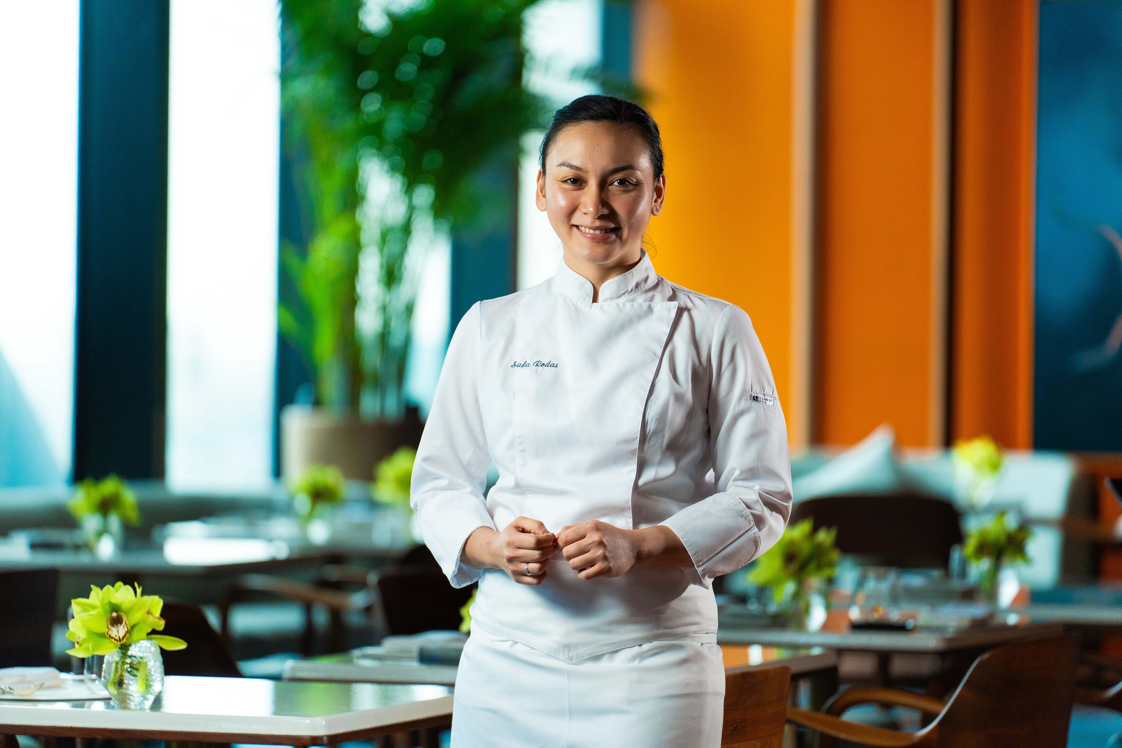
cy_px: 374
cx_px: 561
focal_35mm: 180
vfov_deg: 7.6
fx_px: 5610
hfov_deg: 11.4
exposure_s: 1/125
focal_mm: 180
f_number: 2.8
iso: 1250
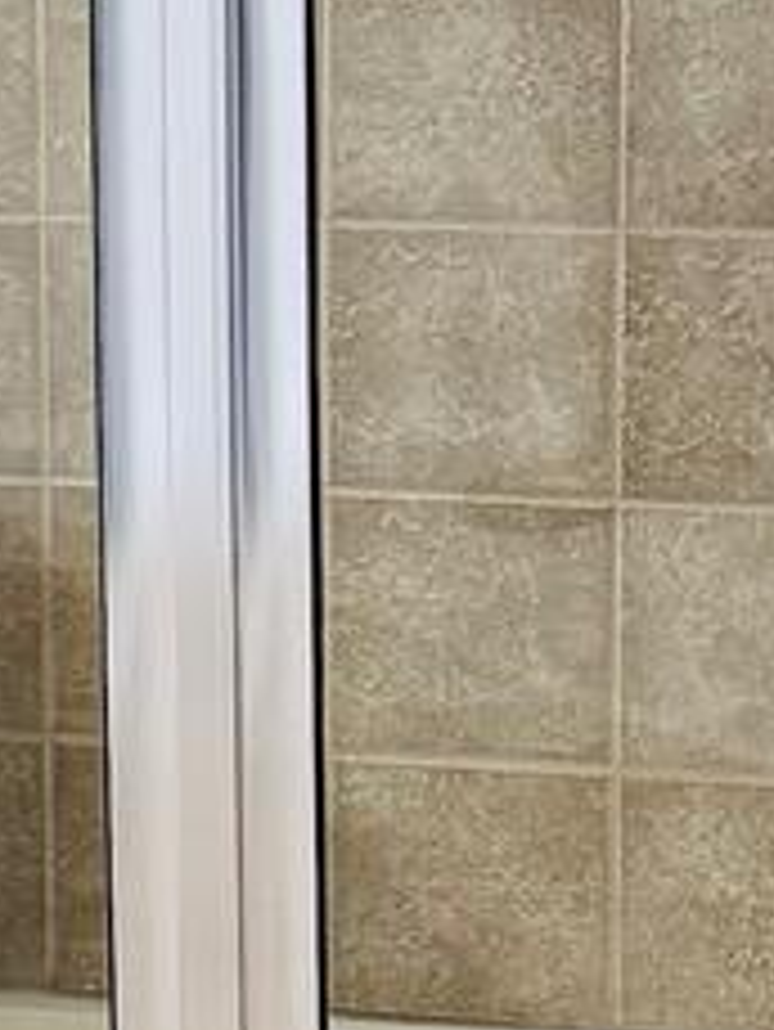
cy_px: 90
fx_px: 4795
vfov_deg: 12.2
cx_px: -684
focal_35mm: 161
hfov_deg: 8.8
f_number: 1.78
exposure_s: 1/60
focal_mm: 6.86
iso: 125
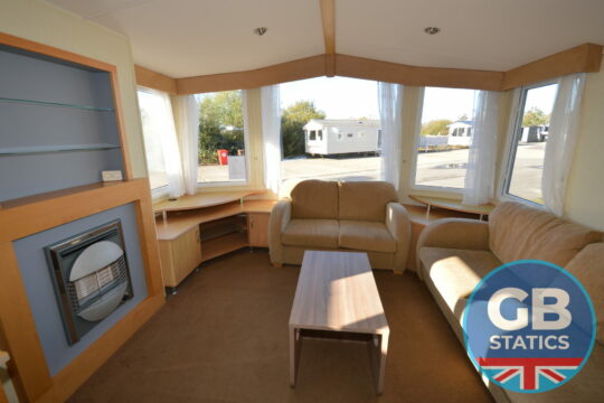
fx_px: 252
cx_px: 302
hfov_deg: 100.4
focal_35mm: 15
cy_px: 202
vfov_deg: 77.3
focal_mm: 10
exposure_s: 1/125
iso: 200
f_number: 5.6
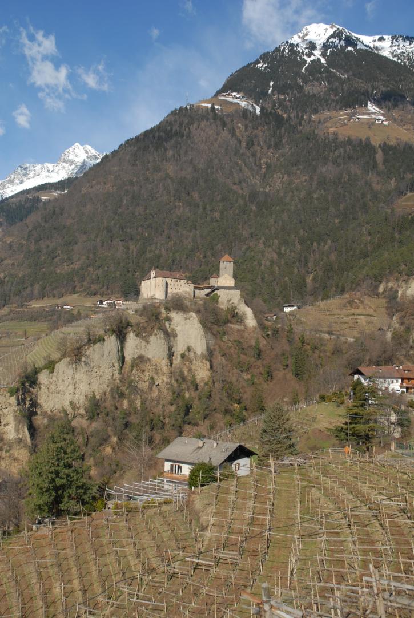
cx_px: 207
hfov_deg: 35.6
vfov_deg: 51.2
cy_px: 309
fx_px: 645
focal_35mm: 38
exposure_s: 1/250
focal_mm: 25
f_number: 8
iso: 100
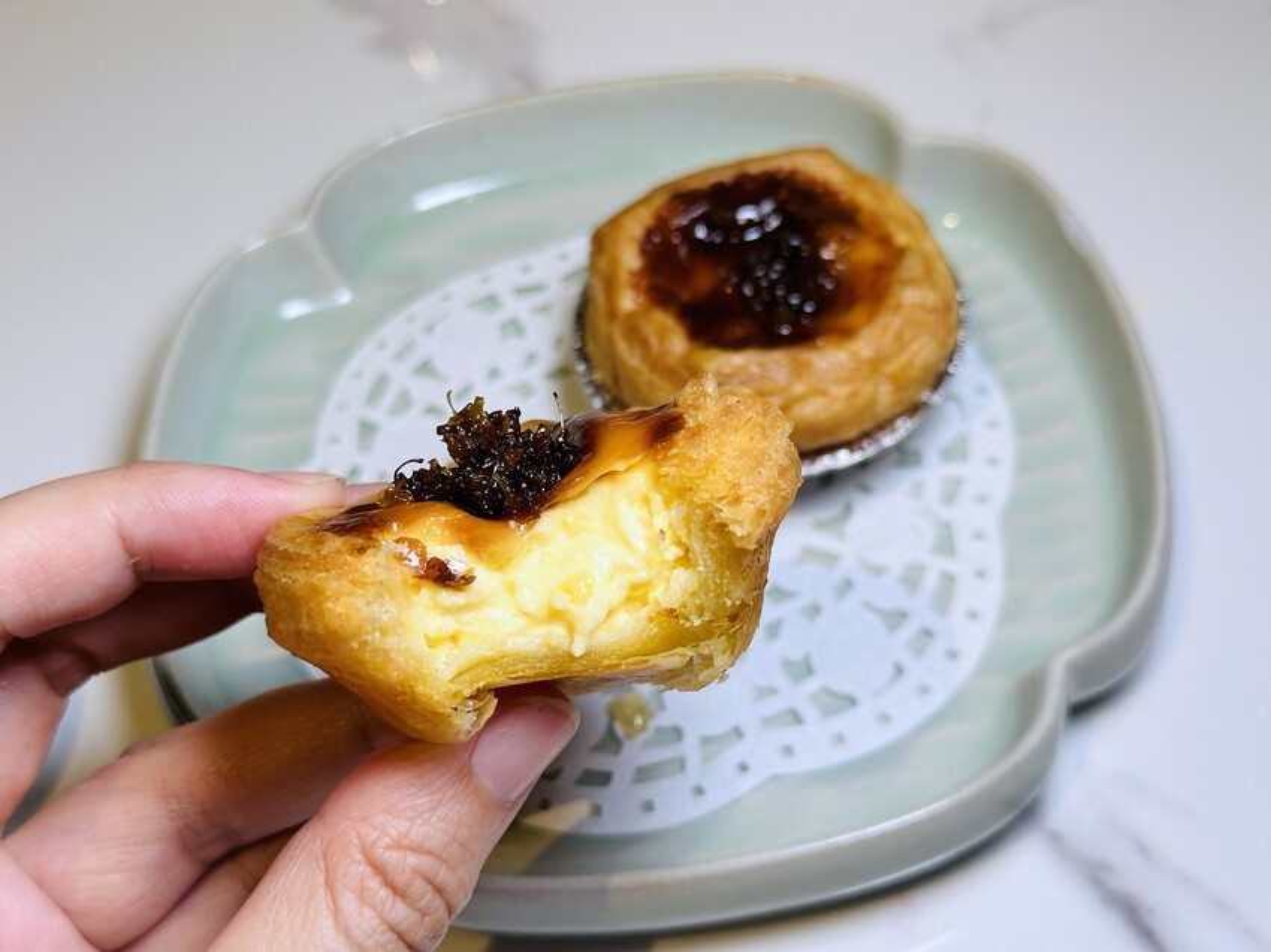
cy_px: 476
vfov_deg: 30.3
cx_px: 636
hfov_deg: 39.7
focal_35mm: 48
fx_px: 1762
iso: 50
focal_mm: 6.86
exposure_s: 1/134
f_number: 1.78
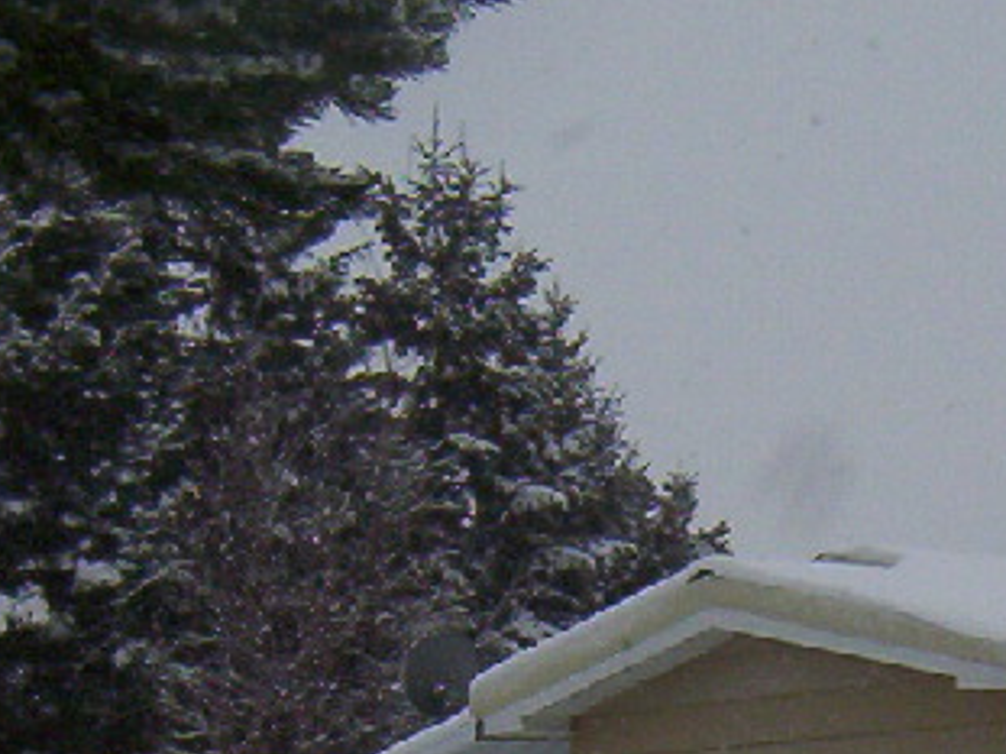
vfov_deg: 10.5
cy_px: 1120
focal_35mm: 137
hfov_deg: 14.2
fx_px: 3980
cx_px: 983
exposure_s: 1/374
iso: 100
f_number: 5.24
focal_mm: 5.54
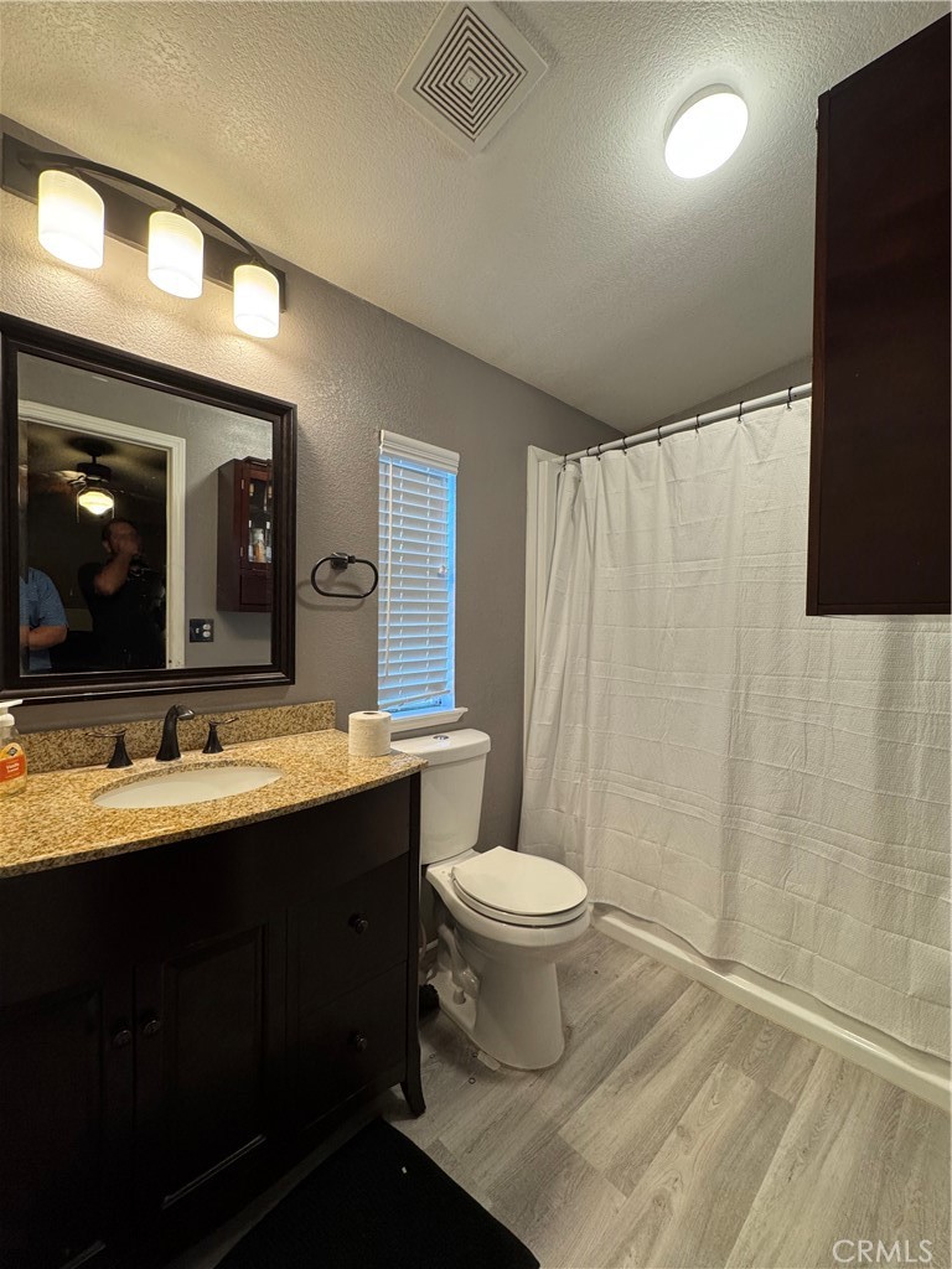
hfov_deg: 85.7
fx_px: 513
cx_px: 476
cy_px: 634
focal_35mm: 14
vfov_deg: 102.1
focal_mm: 2.22
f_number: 2.2
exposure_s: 1/120
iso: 250
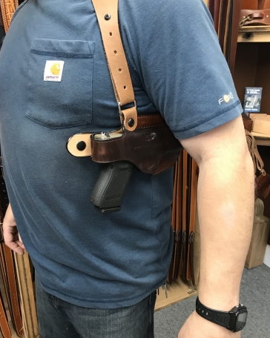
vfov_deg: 58.8
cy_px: 167
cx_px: 134
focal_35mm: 30
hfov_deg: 48.4
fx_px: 300
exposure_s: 1/15
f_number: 1.8
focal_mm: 3.99
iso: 50
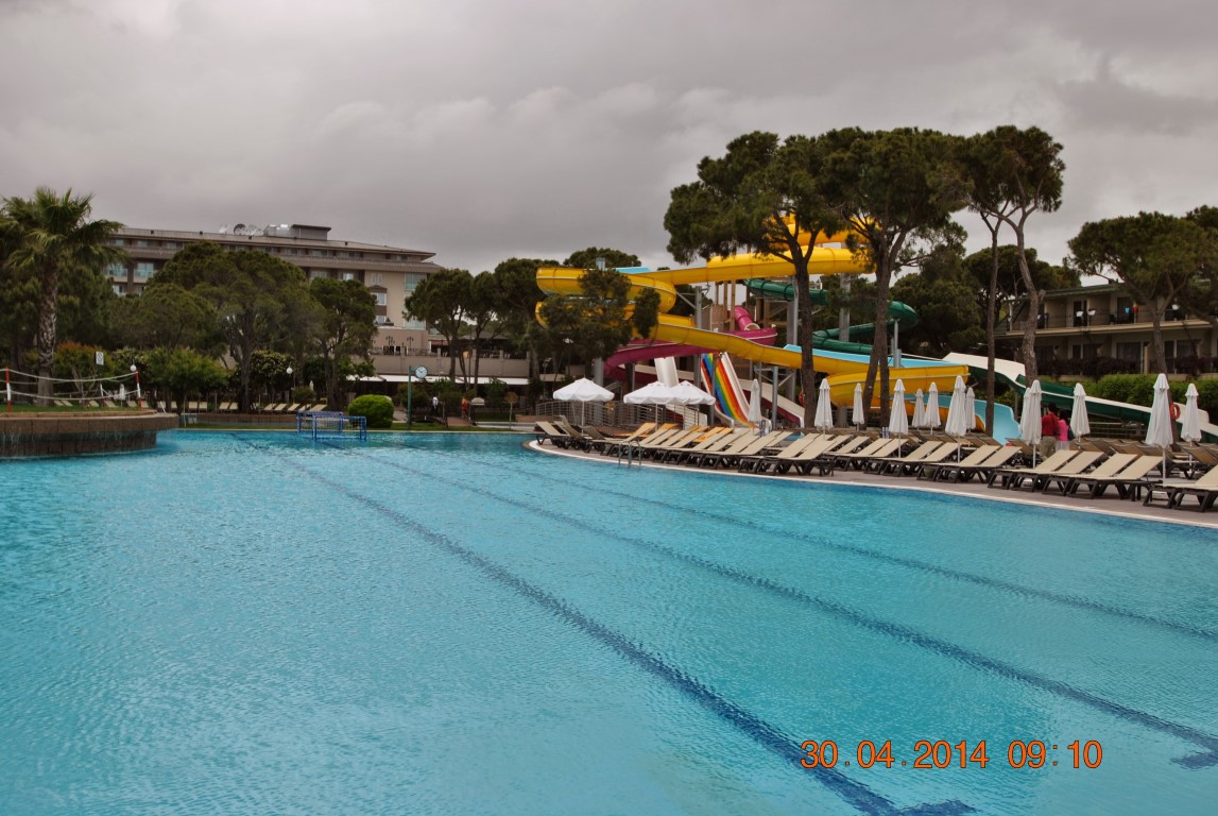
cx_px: 609
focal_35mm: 36
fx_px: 1220
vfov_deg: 37.0
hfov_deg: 53.1
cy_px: 408
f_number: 7.1
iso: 100
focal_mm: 24
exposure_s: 1/200
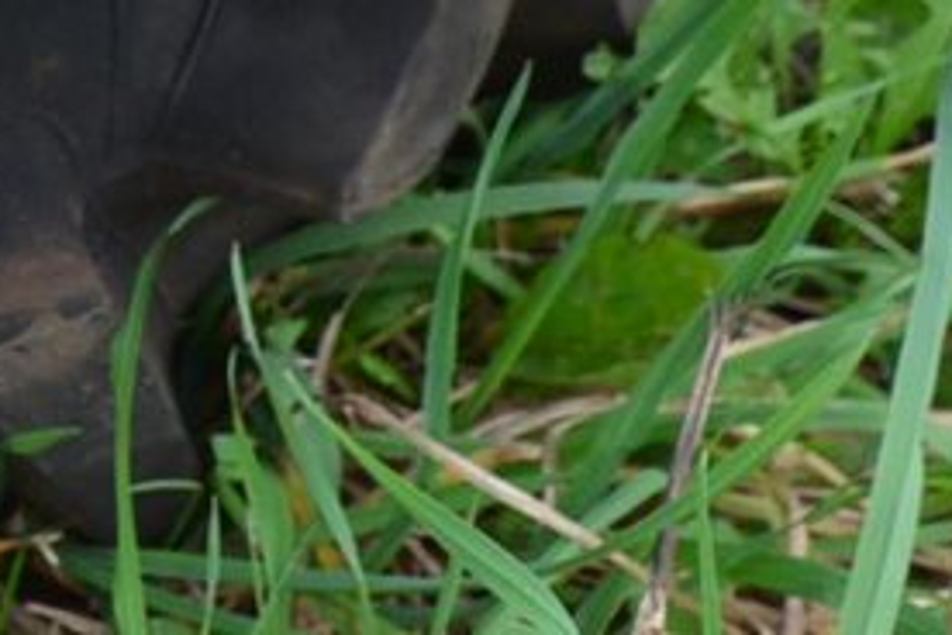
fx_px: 4918
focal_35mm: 186
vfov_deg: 7.0
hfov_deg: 10.2
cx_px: -931
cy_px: -913
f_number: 4.5
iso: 450
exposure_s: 1/60
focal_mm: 20
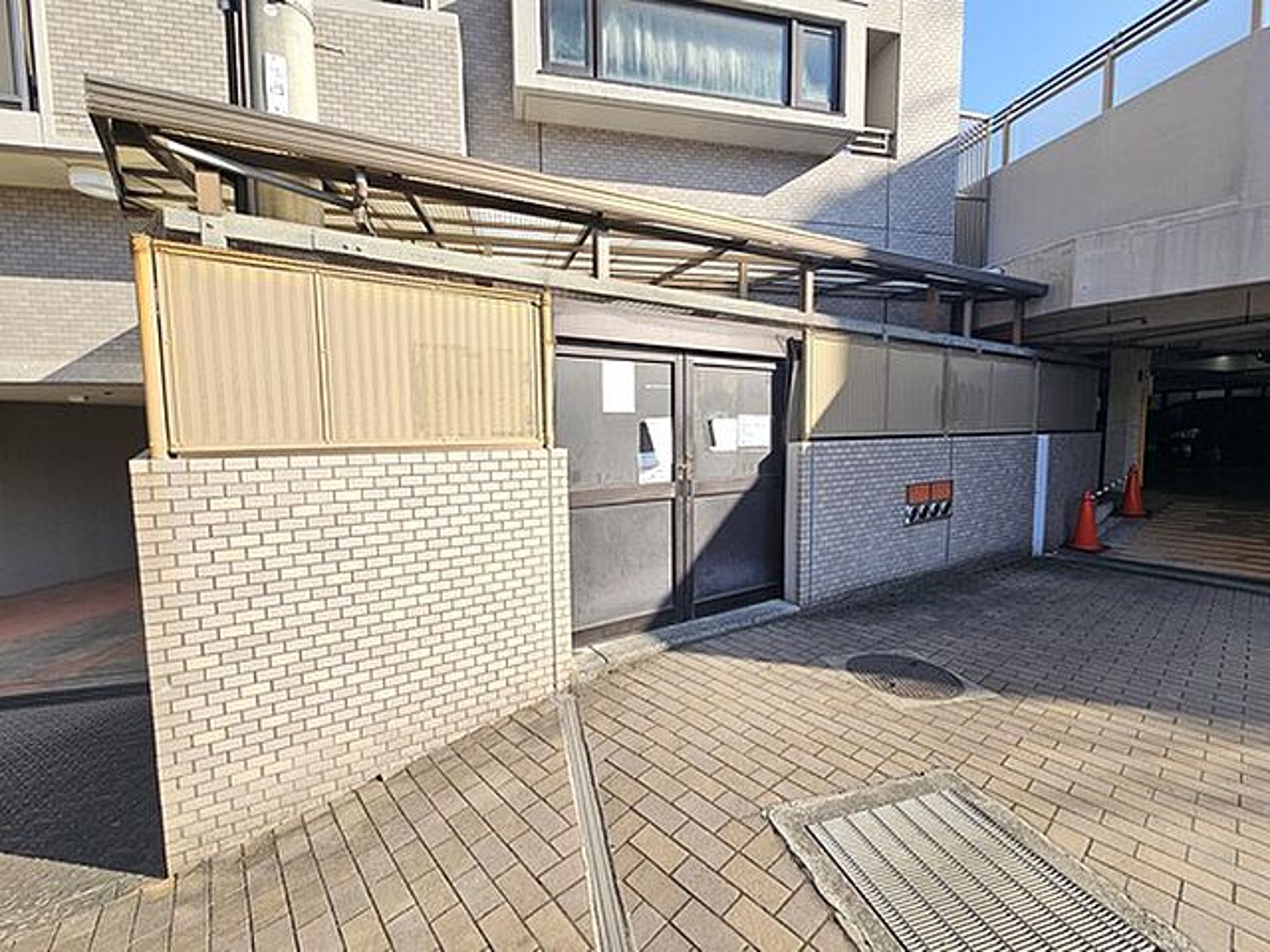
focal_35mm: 13
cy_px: 476
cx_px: 635
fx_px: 477
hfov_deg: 106.2
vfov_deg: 89.9
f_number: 2.2
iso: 50
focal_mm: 2.2
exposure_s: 1/641
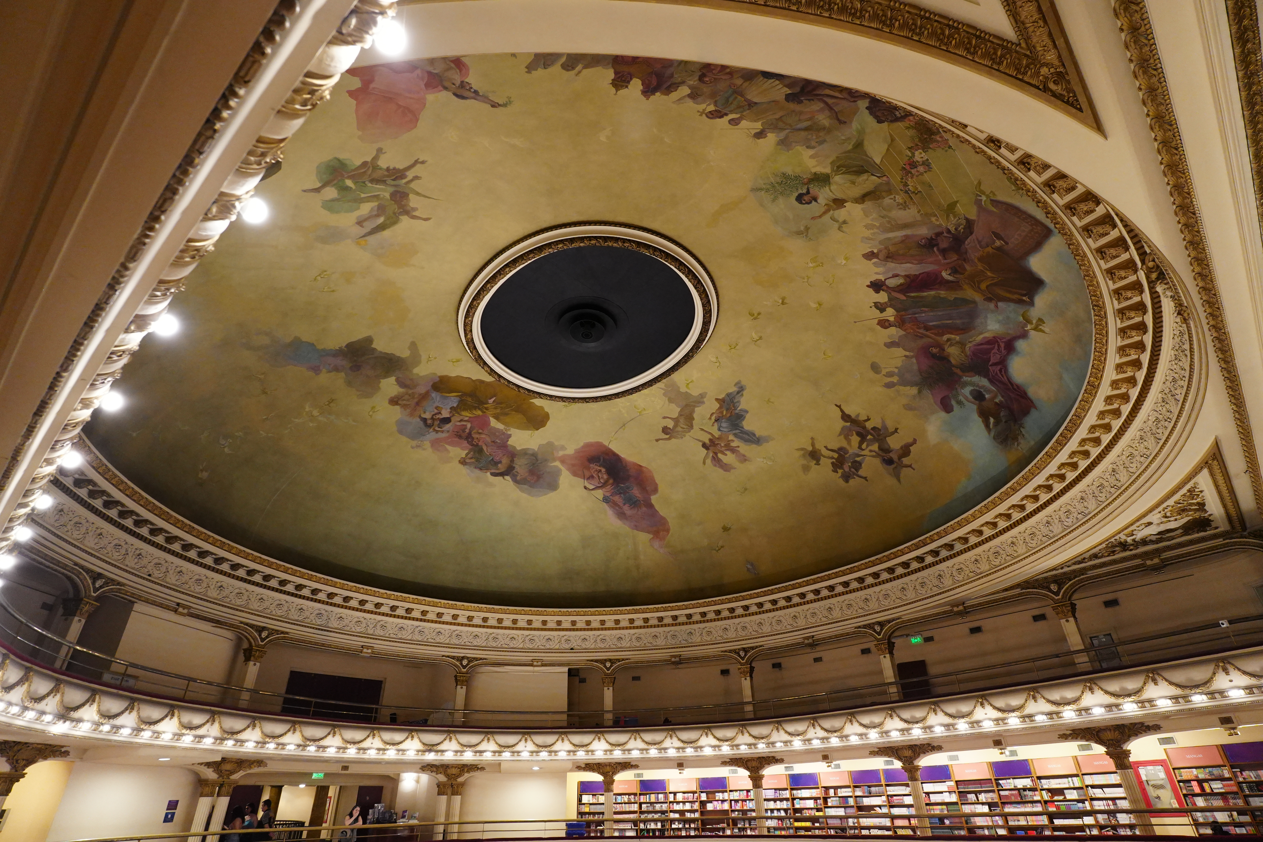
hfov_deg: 95.0
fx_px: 579
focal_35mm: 16
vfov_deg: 72.1
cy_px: 421
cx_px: 632
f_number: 4
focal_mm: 11
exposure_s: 1/60
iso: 2500
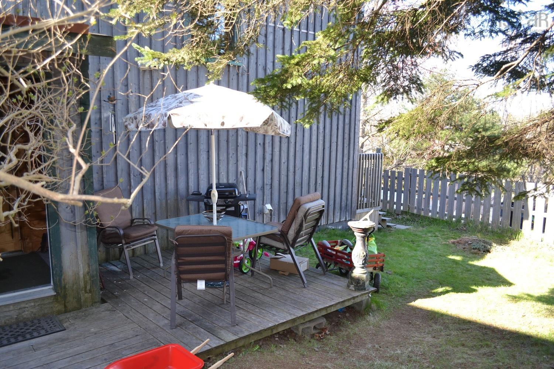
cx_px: 277
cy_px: 184
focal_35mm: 27
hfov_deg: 67.4
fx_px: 415
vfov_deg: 47.9
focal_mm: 18
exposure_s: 1/200
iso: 320
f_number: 3.5
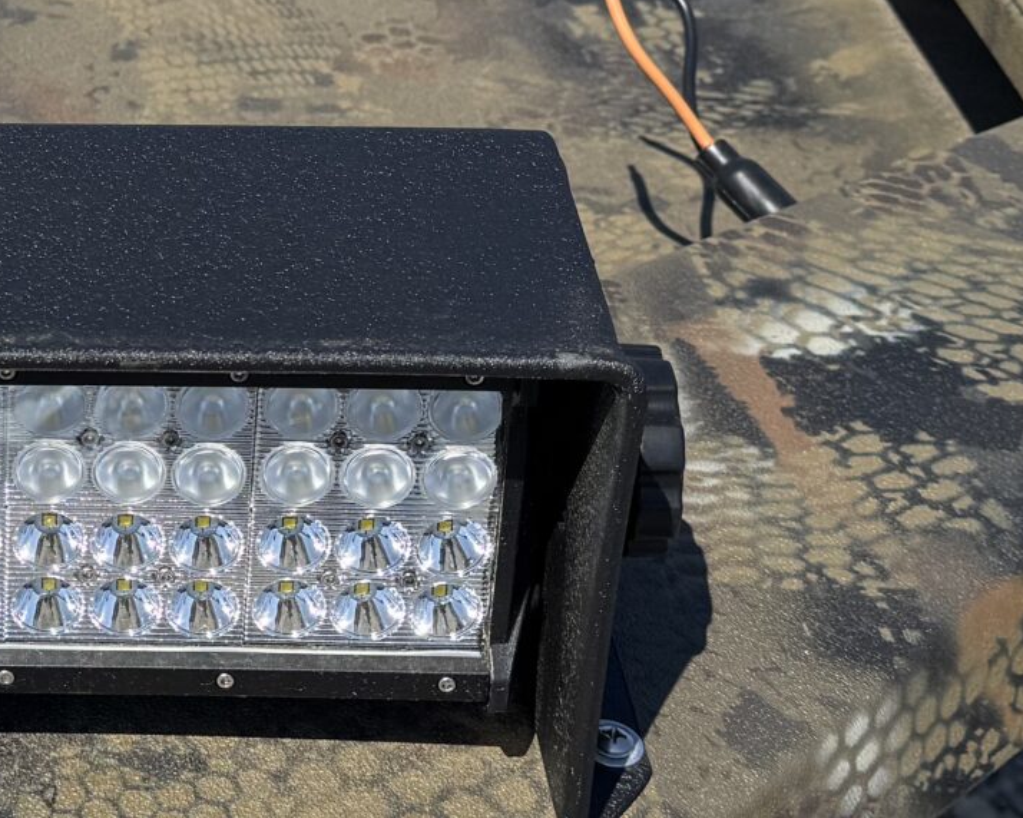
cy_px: 86
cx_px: -20
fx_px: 2543
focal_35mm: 84
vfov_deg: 18.0
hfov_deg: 21.9
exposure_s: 1/5348
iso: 80
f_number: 1.78
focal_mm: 6.76
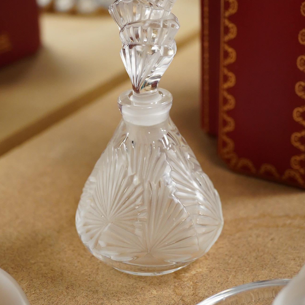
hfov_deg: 29.6
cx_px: 152
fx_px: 578
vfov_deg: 29.3
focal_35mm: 58
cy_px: 92
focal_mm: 30
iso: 2500
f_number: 7.1
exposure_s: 1/160
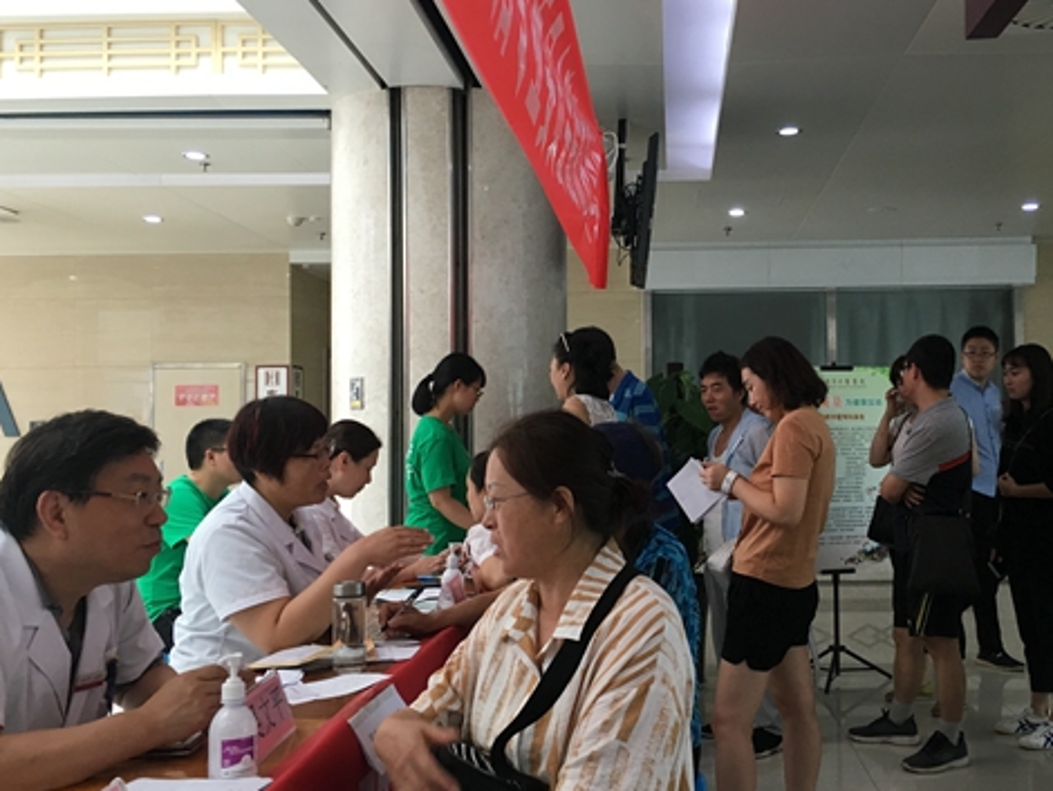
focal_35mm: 37
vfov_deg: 38.7
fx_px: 1126
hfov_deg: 49.7
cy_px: 390
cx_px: 647
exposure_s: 1/33
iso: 50
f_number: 2.2
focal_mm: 4.15
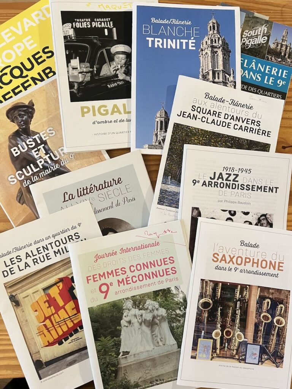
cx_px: 146
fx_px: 292
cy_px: 194
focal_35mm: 26
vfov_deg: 67.3
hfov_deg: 53.1
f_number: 1.5
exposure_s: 1/33
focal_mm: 5.7
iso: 500
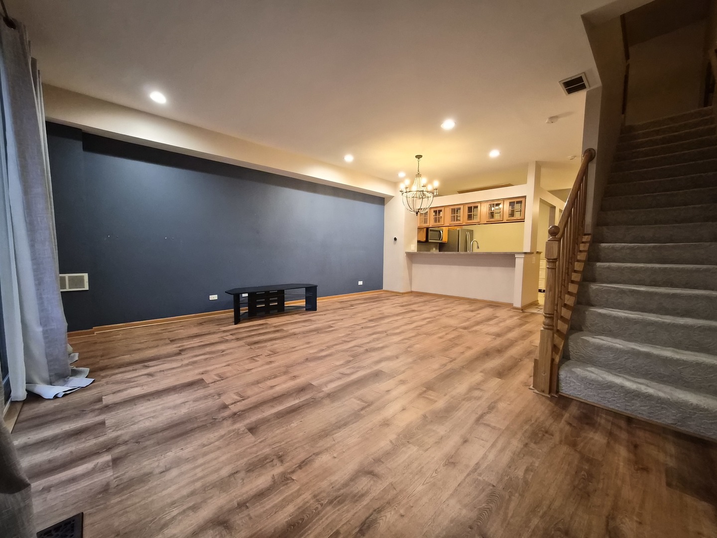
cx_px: 358
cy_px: 269
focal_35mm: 13
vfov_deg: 89.9
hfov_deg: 106.2
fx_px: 269
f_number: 2.2
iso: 640
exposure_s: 1/60
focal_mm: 1.7
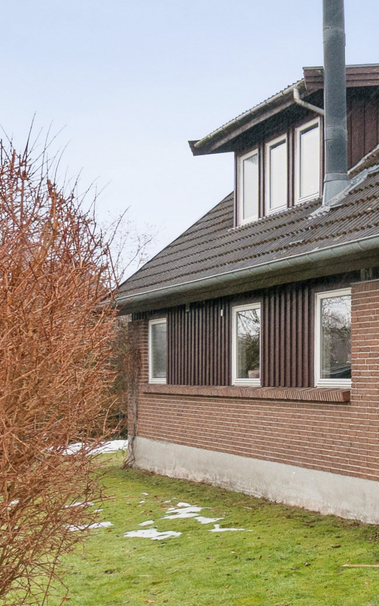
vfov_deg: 38.2
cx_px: 605
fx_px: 876
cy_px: 328
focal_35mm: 53
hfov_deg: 20.2
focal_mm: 12
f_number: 8
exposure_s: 1/125
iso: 250
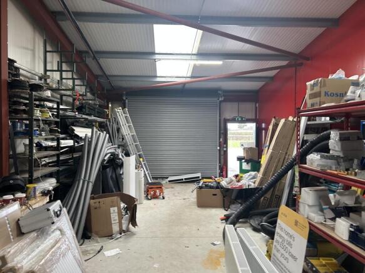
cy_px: 136
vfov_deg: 53.0
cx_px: 182
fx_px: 274
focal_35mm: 26
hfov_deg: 67.3
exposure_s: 1/50
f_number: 1.5
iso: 100
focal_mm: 5.7
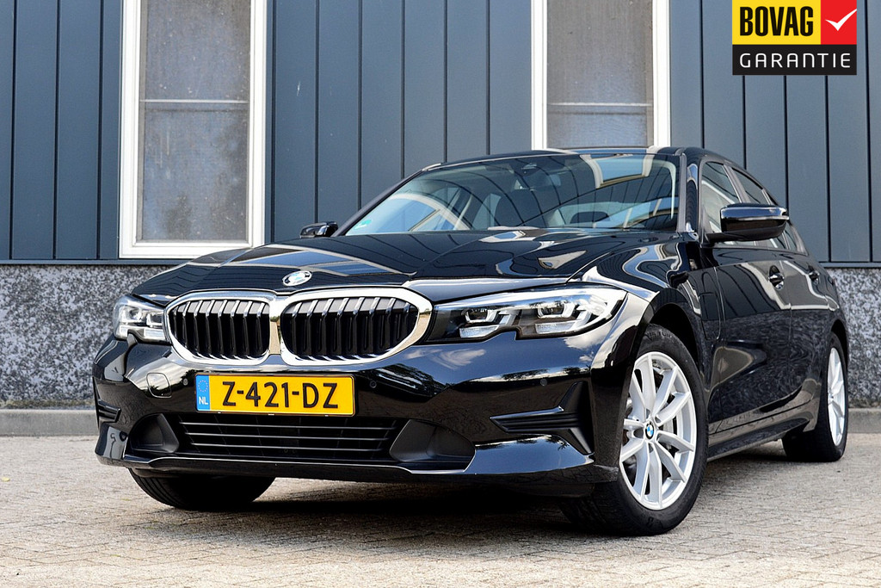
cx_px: 440
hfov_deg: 36.9
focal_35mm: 54
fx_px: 1322
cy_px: 294
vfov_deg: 25.1
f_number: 8
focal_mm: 36
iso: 400
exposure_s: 1/80
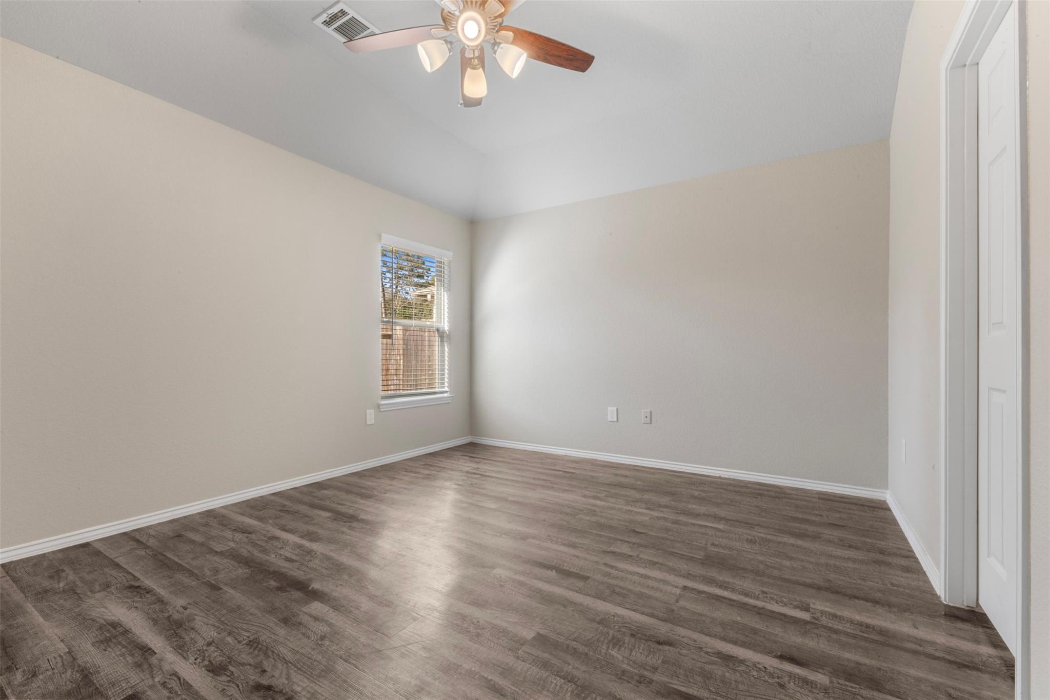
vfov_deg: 77.3
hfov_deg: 100.4
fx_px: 437
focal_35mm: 15
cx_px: 525
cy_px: 350
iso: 250
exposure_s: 2
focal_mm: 15
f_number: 9
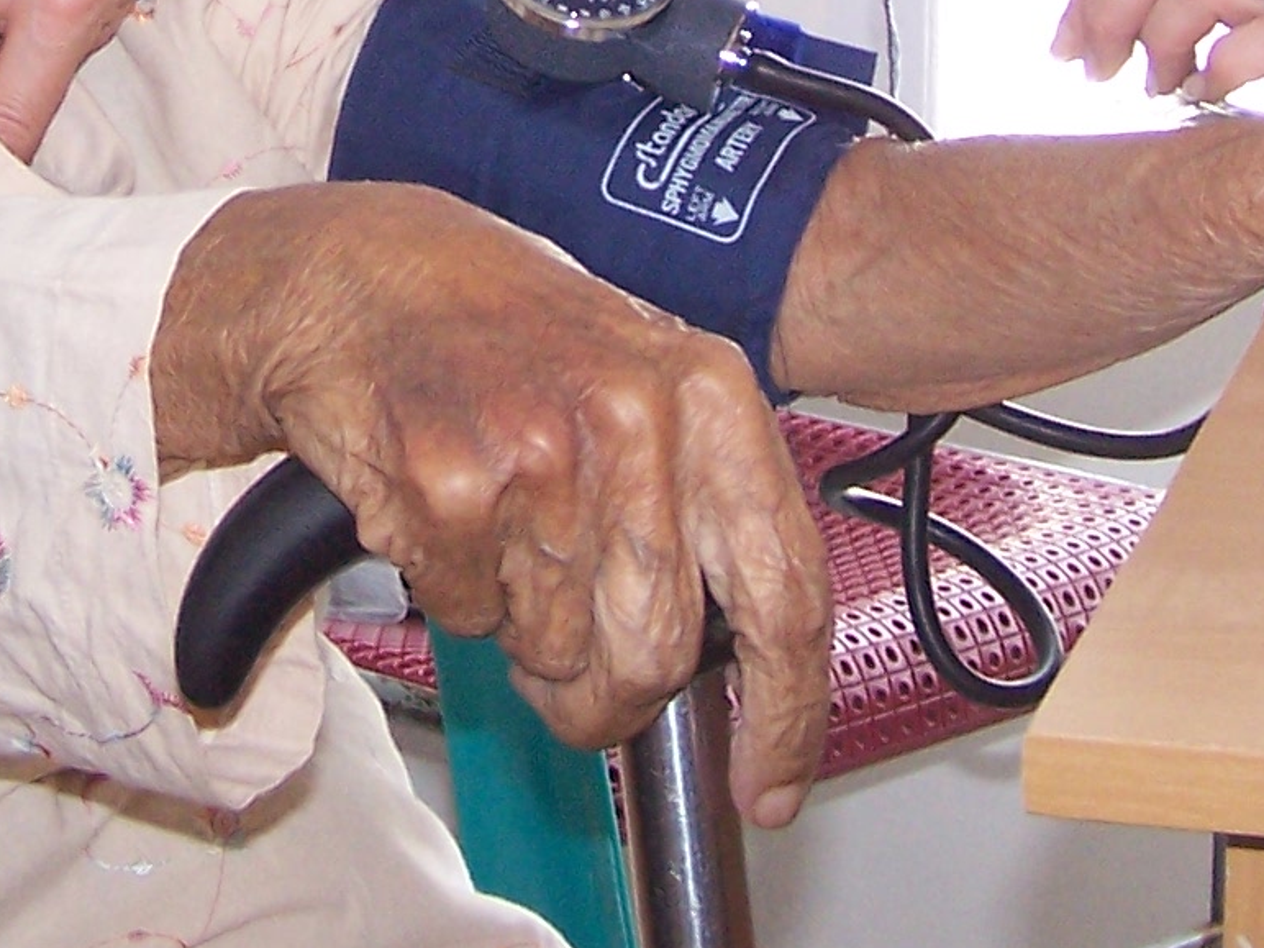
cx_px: 415
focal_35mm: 127
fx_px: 4637
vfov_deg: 11.3
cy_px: -376
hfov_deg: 15.5
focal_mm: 6.3
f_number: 2.8
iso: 140
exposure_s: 1/90
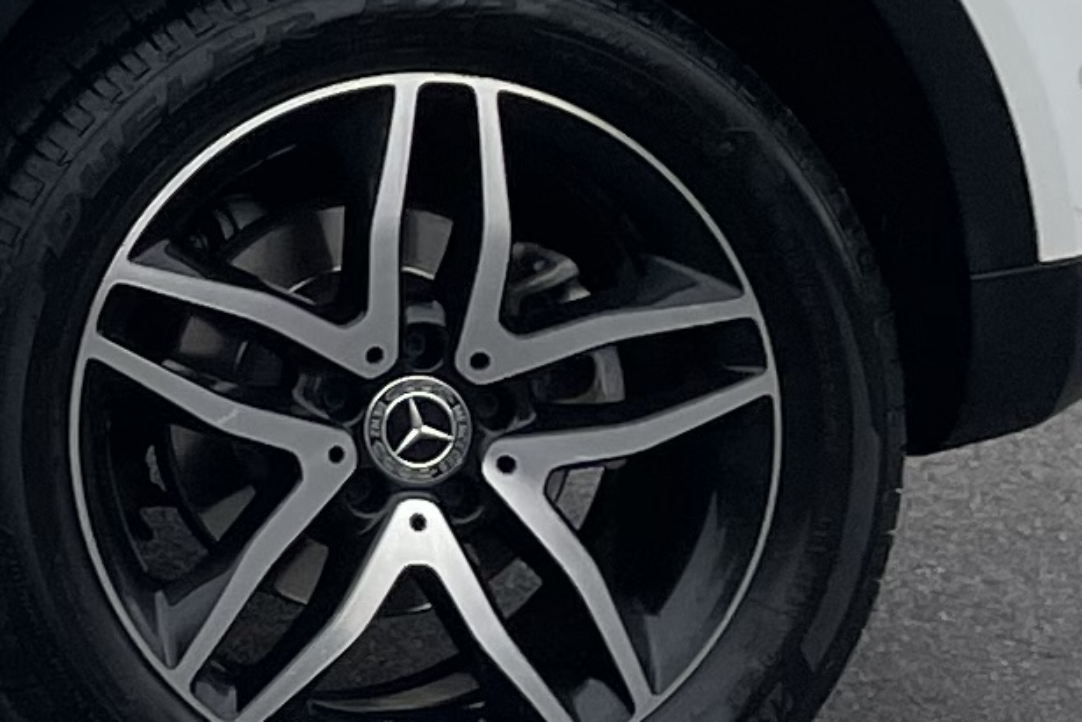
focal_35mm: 177
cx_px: -1602
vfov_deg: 7.5
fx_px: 5321
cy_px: -571
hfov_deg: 10.0
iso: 32
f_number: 1.6
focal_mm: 4.2
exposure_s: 1/2398
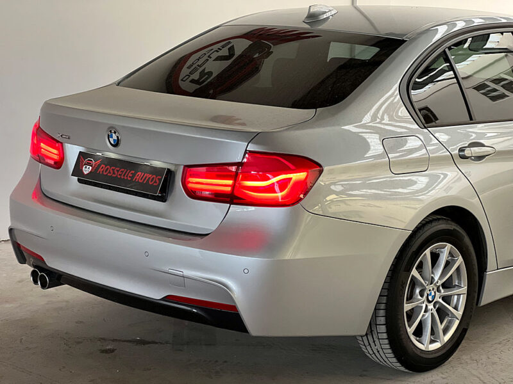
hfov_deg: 25.3
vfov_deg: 19.1
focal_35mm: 77
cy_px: 192
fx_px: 1141
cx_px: 256
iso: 250
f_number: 2.8
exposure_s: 1/69
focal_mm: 9
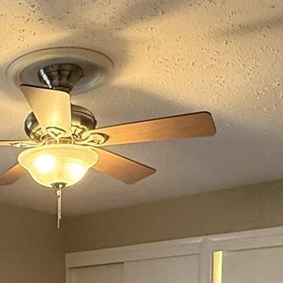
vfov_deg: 23.7
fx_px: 601
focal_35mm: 65
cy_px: 355
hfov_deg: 25.1
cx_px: -8
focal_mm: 2.22
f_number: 2.2
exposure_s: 1/60
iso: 500
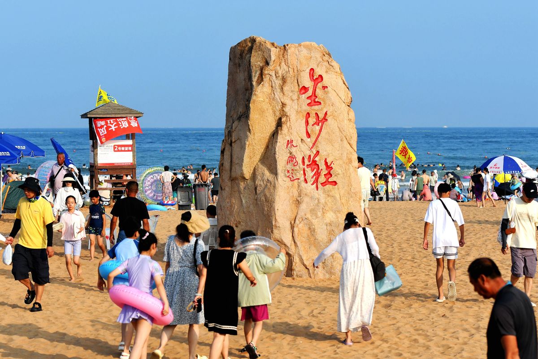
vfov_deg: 13.0
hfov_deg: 19.5
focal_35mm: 105
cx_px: 269
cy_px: 180
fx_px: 1569
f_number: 5
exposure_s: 1/1000
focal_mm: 70
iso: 125
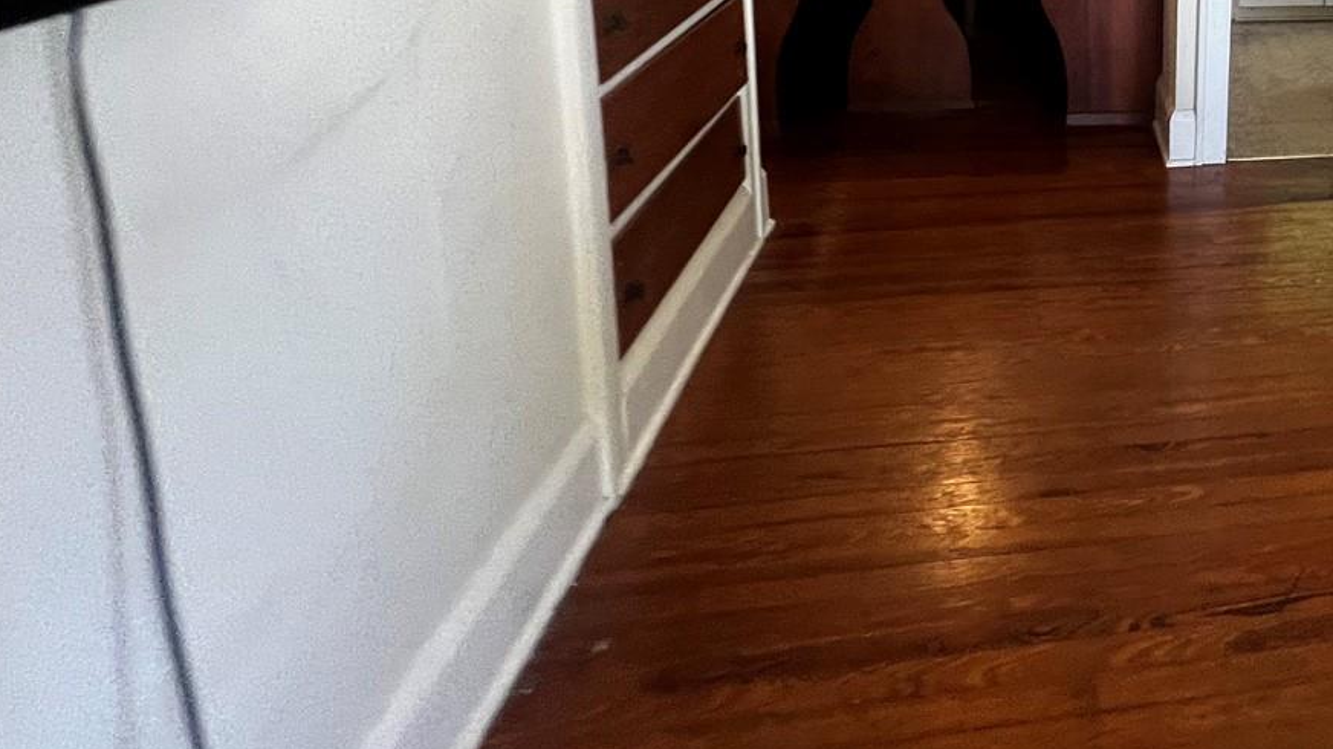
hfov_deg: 60.3
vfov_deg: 37.2
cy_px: -75
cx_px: 1214
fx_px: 919
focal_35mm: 26
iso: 250
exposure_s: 1/60
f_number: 1.8
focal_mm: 1.57
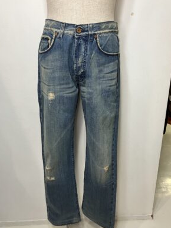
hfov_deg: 48.3
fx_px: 191
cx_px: 84
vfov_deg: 61.6
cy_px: 113
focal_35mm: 29
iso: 100
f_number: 1.8
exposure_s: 1/50
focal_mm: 3.99
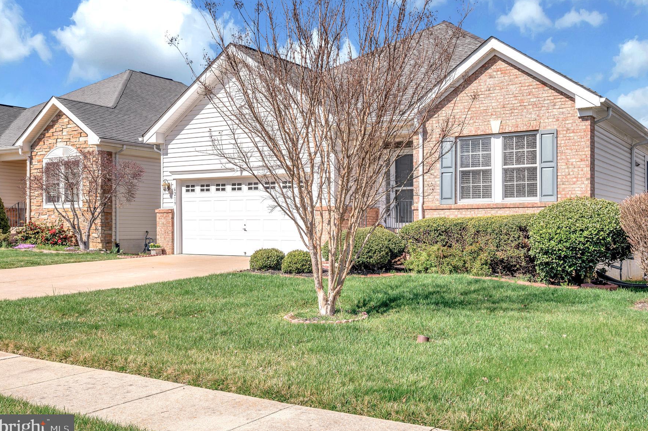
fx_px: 629
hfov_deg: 54.3
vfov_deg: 37.7
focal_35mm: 35
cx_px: 371
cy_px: 189
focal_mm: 30
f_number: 8
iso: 100
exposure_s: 1/400
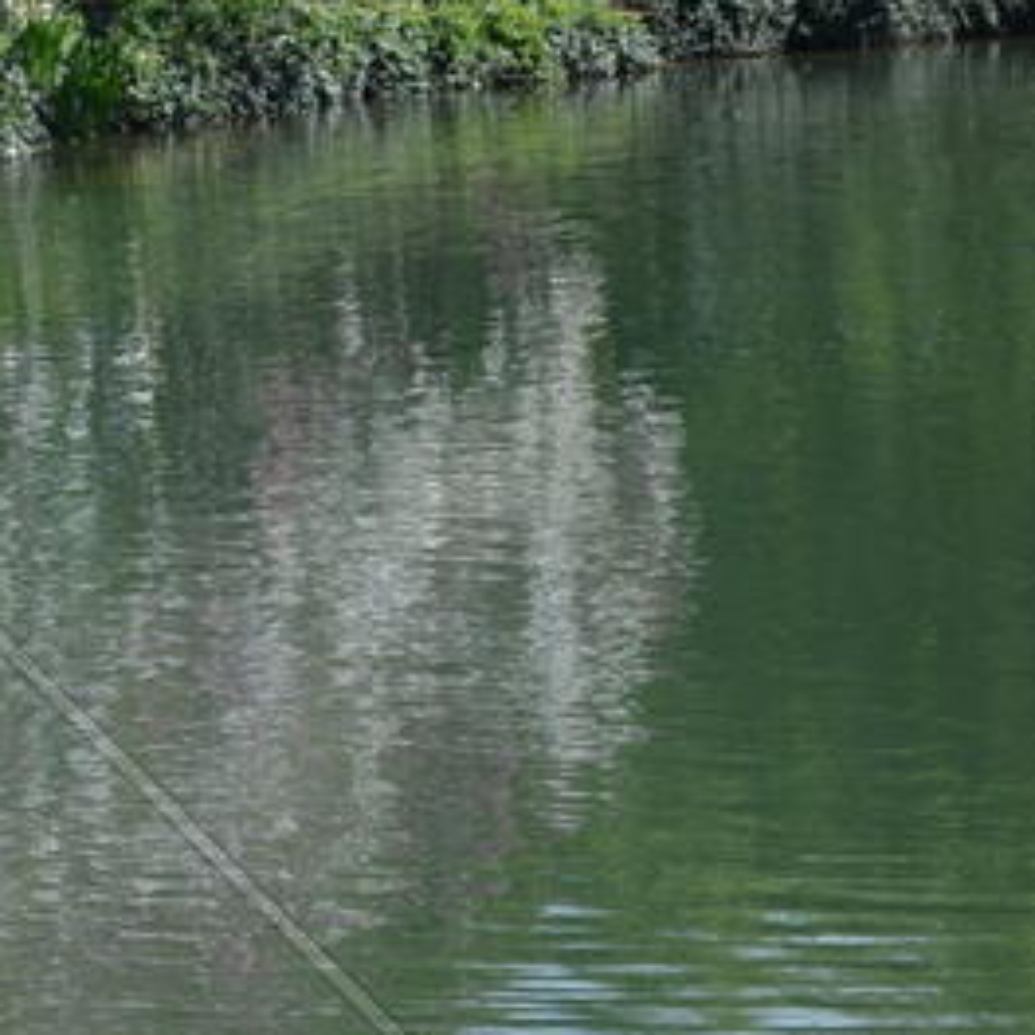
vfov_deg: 7.5
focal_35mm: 232
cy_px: -27
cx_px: -670
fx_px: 7862
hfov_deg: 7.4
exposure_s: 1/1000
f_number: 5.6
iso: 400
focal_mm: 55
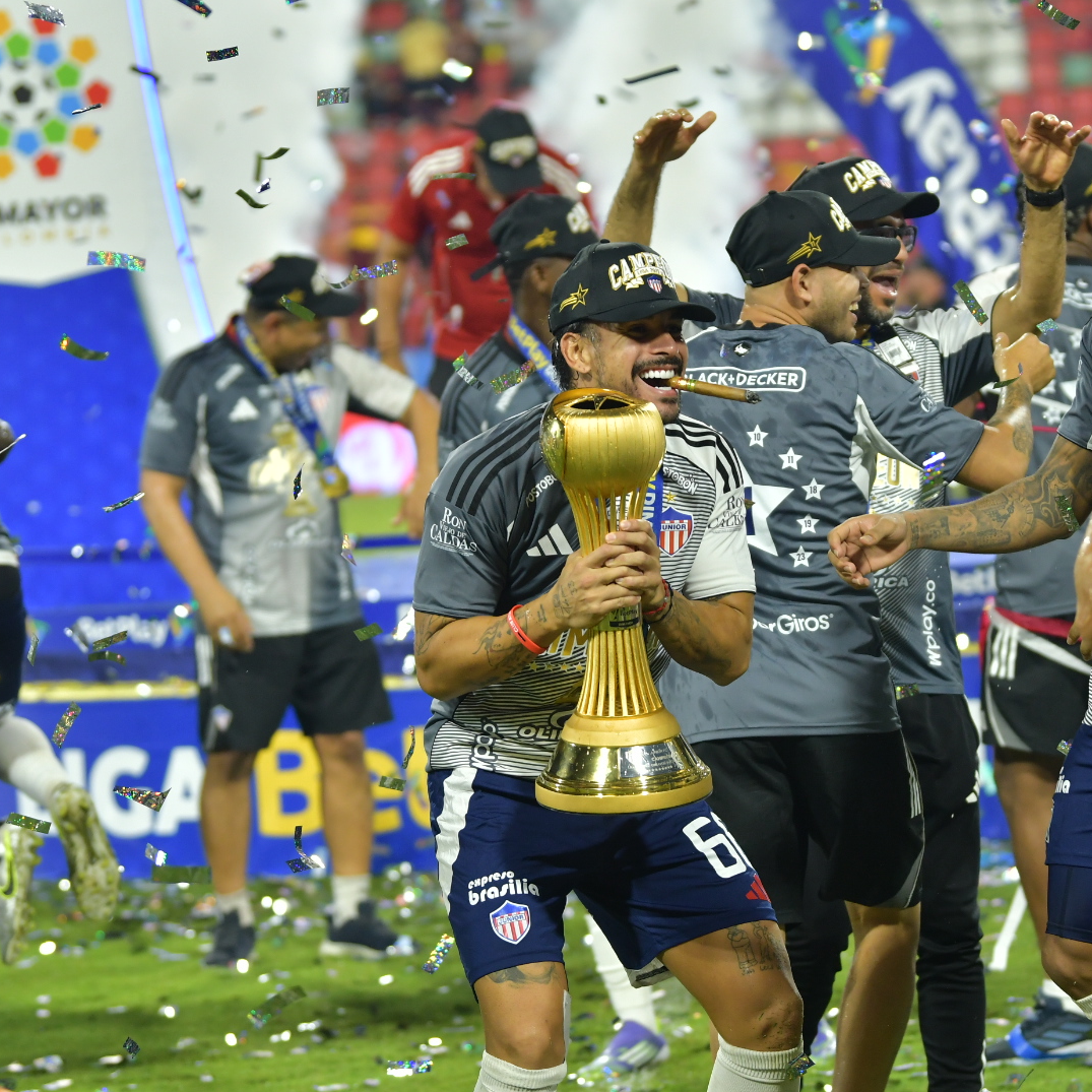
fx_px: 6995
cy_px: 548
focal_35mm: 196
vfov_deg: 8.9
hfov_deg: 8.9
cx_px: 710
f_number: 2.8
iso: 1000
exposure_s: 1/800
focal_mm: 102
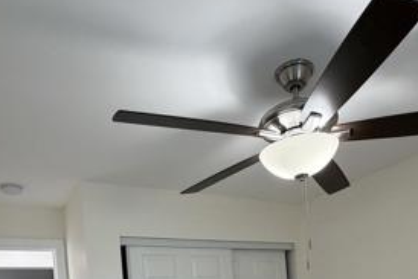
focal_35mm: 34
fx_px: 395
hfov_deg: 55.7
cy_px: 323
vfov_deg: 32.9
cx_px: 227
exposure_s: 1/120
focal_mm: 2.22
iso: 200
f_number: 2.2
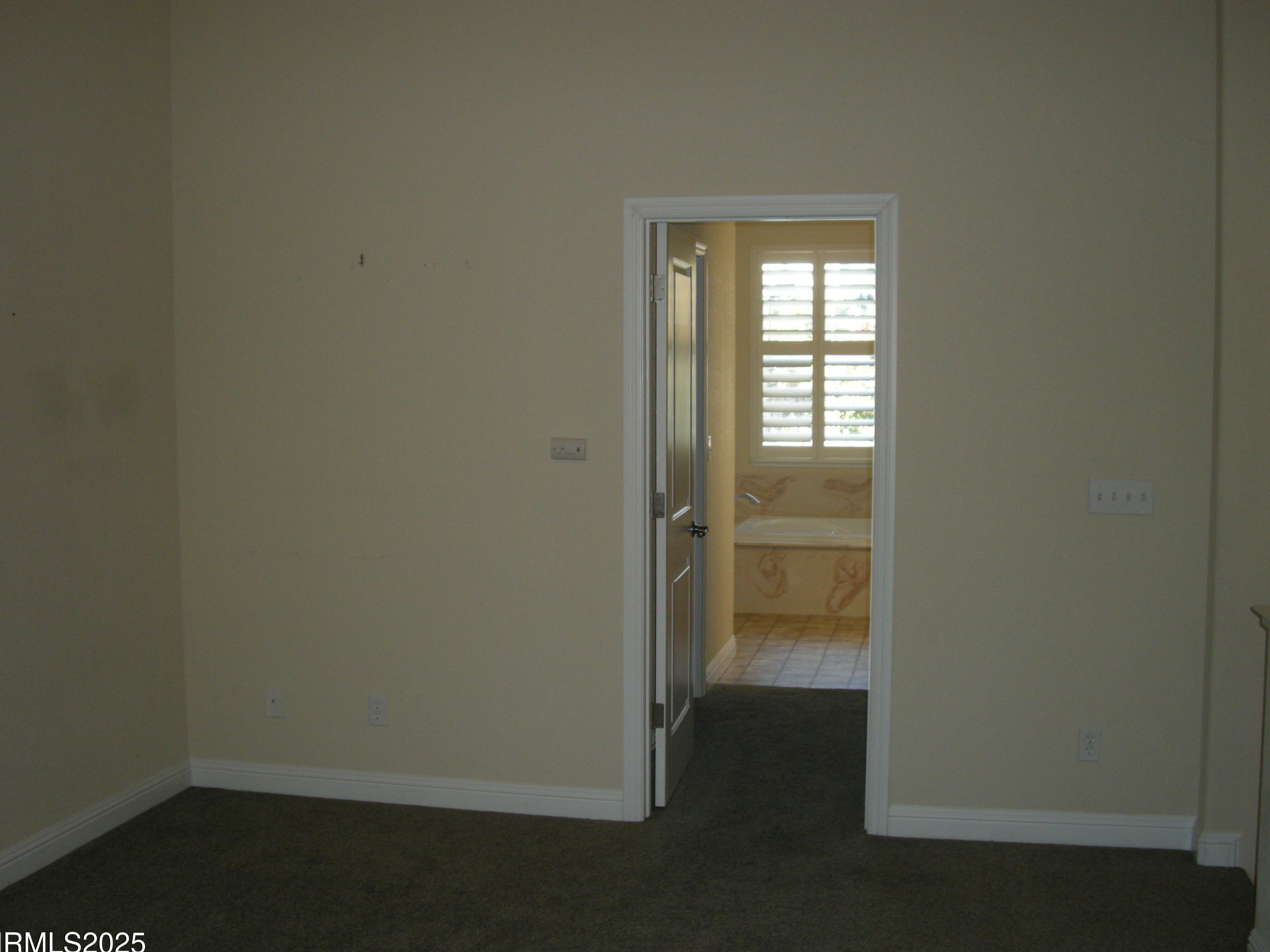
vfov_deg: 36.0
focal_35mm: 40
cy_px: 476
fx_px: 1467
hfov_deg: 46.8
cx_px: 645
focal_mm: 7.9
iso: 148
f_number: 2.8
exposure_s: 1/64.4
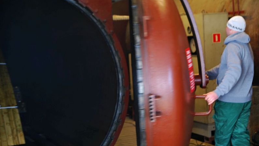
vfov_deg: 17.2
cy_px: 71
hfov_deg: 30.2
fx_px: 481
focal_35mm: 70
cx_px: 130
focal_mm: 44
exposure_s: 1/30
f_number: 2.8
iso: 360
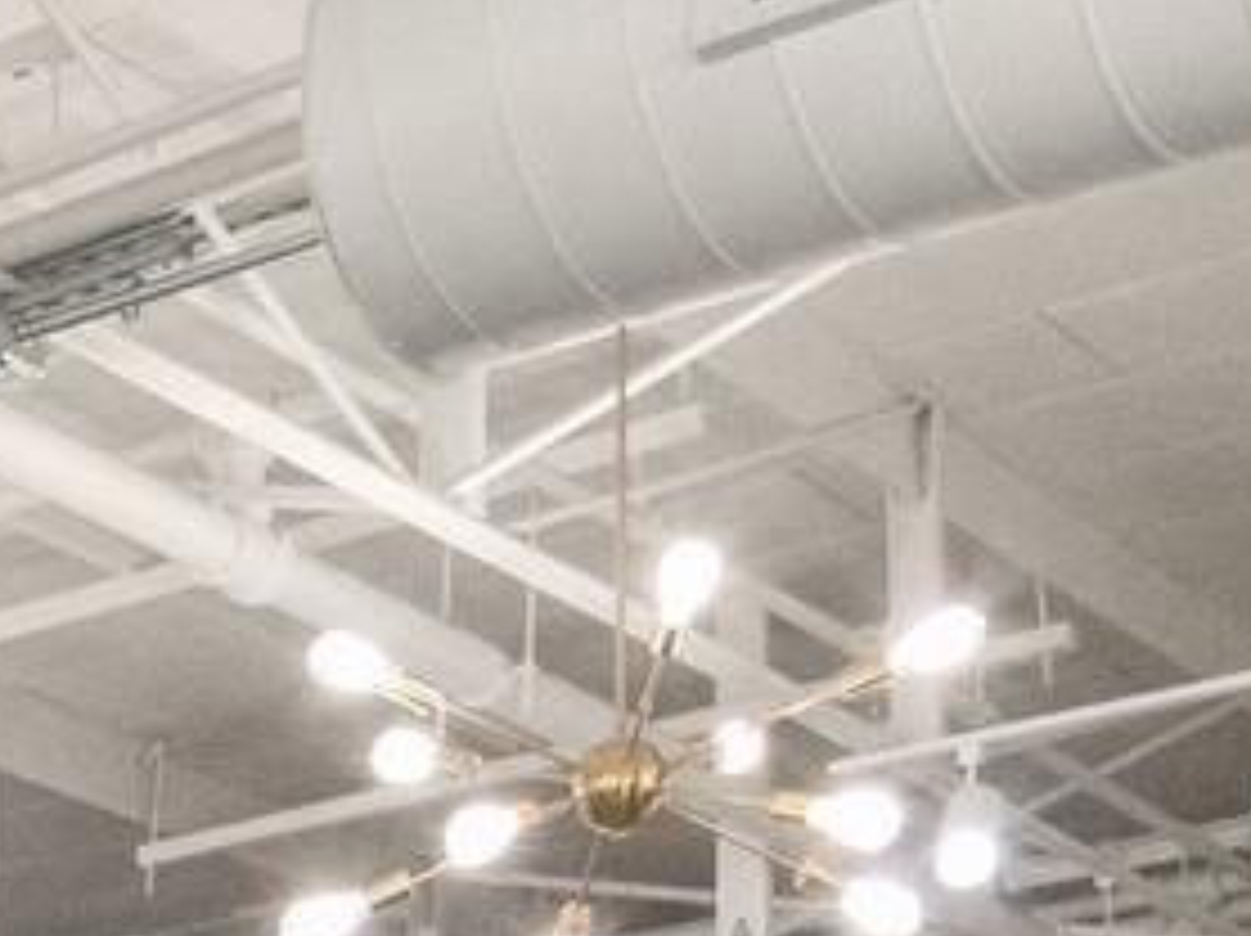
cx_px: -1066
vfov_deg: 11.1
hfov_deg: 14.5
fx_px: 4261
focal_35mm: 118
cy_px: 1998
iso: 1600
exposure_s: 1/60
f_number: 10
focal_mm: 8
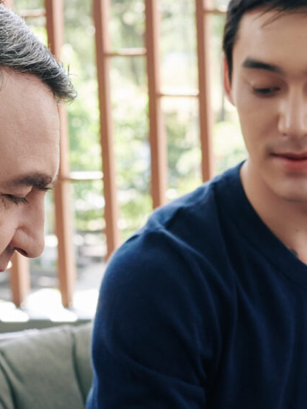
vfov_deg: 12.8
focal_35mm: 153
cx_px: 318
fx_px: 1810
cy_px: 376
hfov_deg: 9.6
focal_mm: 35
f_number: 4.5
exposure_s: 1/160
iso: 400
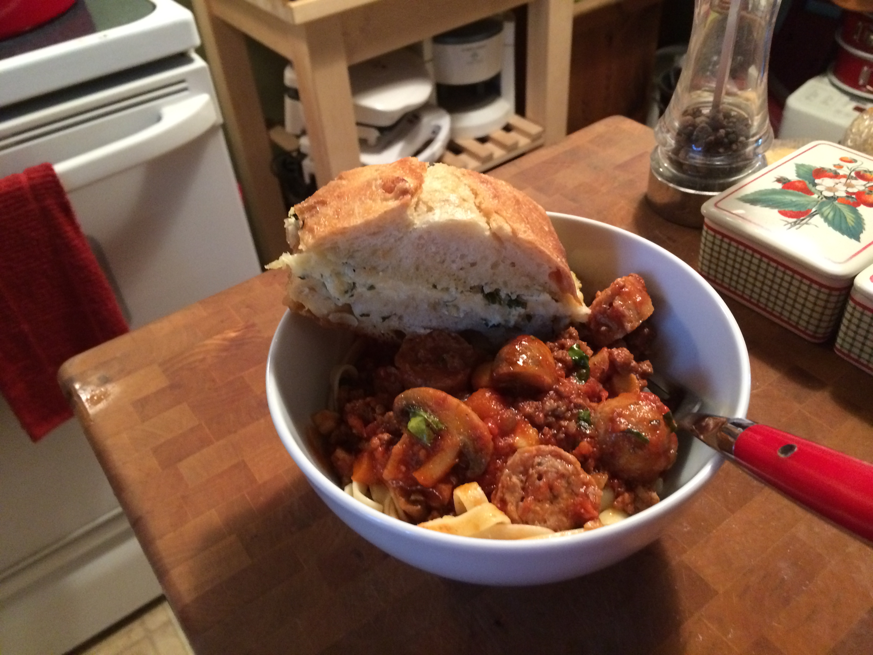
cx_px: 436
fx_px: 757
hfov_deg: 60.0
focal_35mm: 30
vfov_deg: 46.8
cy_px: 328
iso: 320
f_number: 2.2
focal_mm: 4.12
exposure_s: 1/20
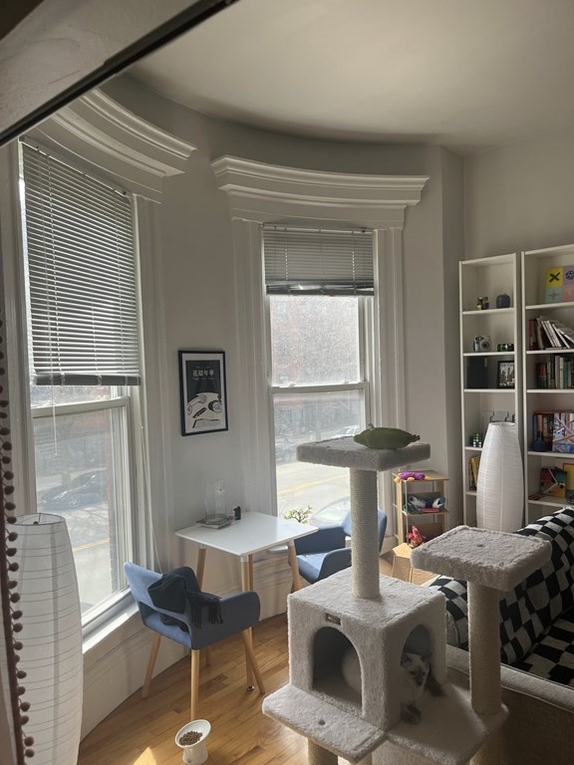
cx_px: 287
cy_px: 382
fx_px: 575
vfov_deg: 67.3
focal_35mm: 26
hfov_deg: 53.1
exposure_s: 1/309
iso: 50
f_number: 1.6
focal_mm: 5.1
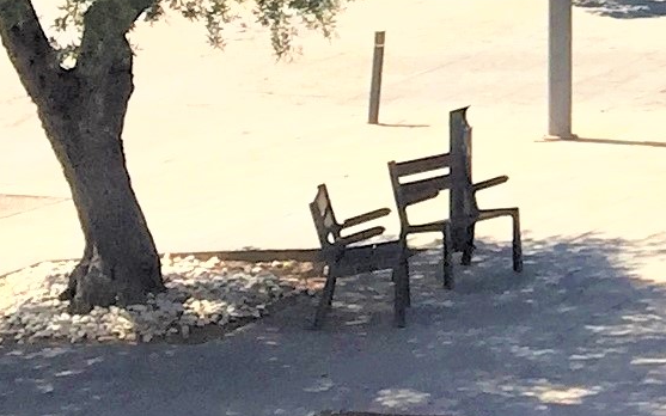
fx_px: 3267
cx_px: 1412
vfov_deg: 7.0
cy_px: -403
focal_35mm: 180
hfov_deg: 10.5
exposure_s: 1/1980
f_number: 2.2
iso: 32
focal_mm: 4.15
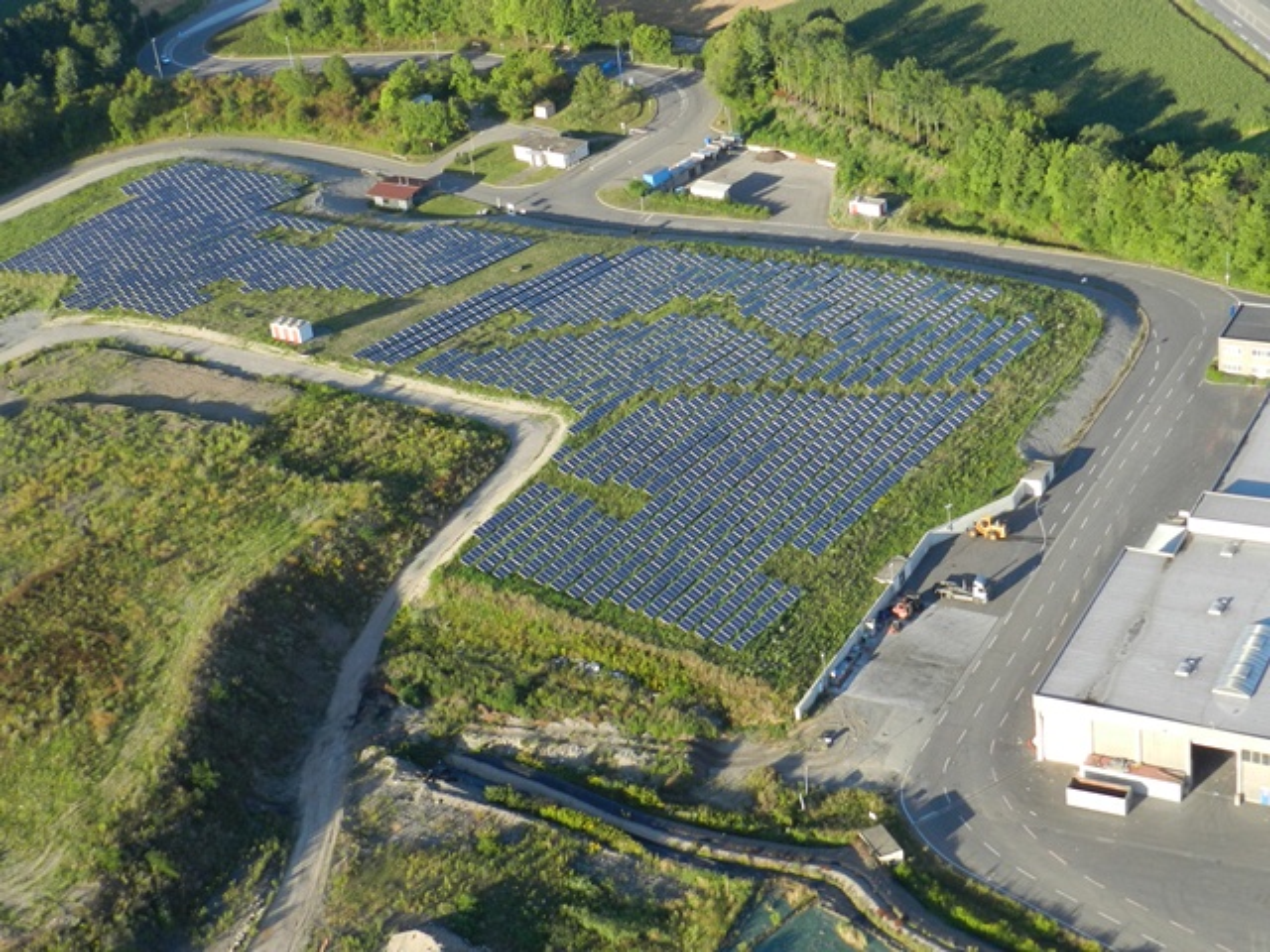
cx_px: 635
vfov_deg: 31.5
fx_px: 1688
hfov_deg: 41.2
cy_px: 476
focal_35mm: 46
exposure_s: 1/320
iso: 160
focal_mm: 8.1
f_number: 4.2
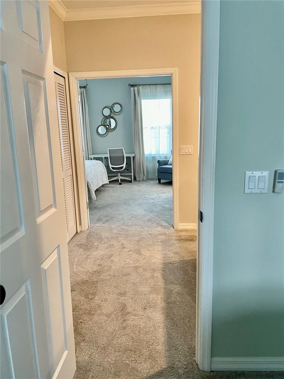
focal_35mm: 26
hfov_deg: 53.1
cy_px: 190
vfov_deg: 67.3
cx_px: 142
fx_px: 284
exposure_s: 1/60
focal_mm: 4.2
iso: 320
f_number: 1.6
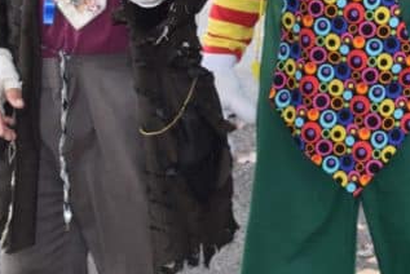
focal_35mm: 155
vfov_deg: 8.8
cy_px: -8
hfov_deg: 13.1
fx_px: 1767
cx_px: 374
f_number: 5
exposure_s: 1/100
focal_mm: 32
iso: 800
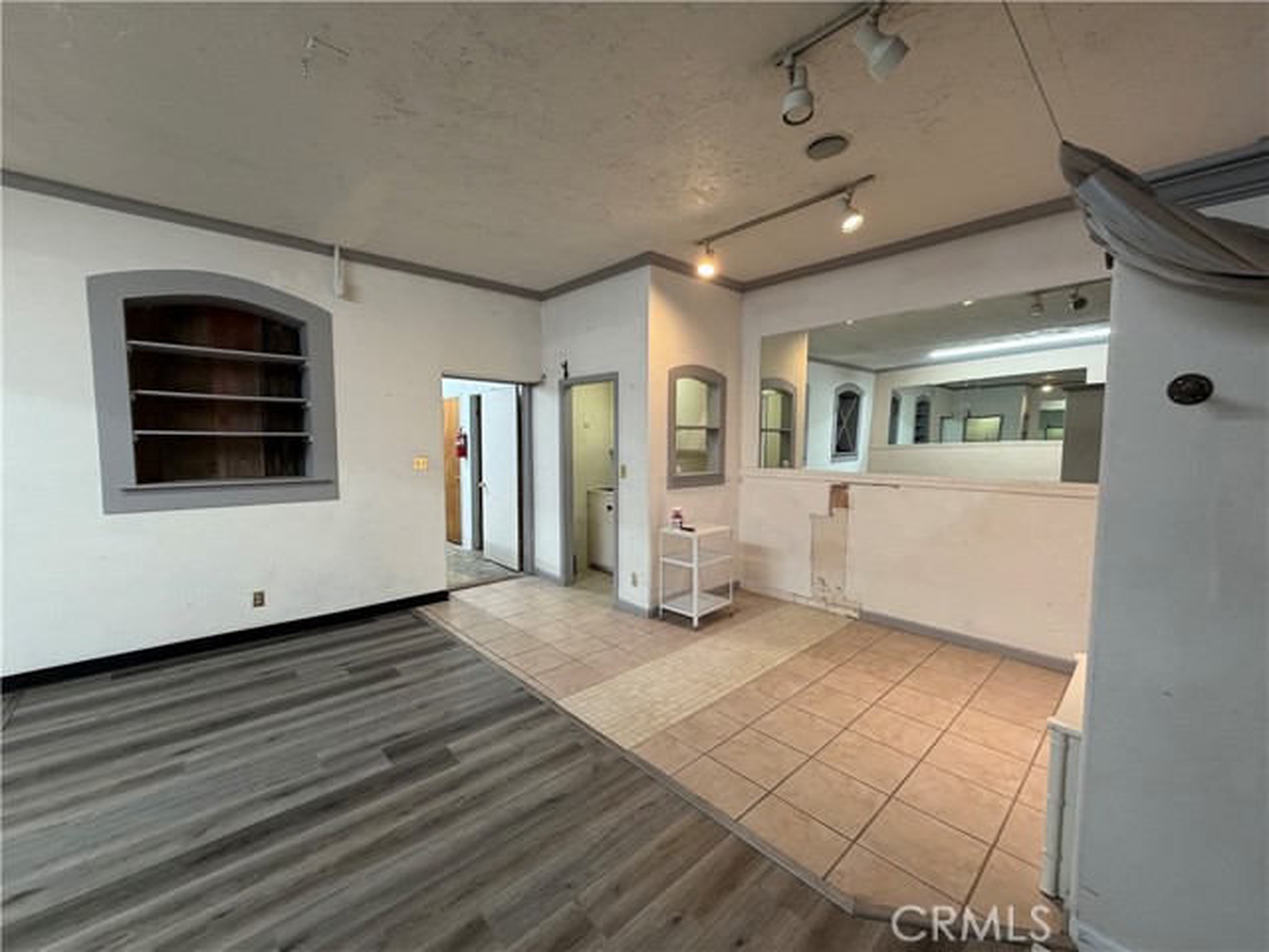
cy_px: 476
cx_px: 634
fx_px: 513
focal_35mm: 14
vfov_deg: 85.7
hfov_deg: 102.1
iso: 250
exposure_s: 1/60
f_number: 2.2
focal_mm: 2.22
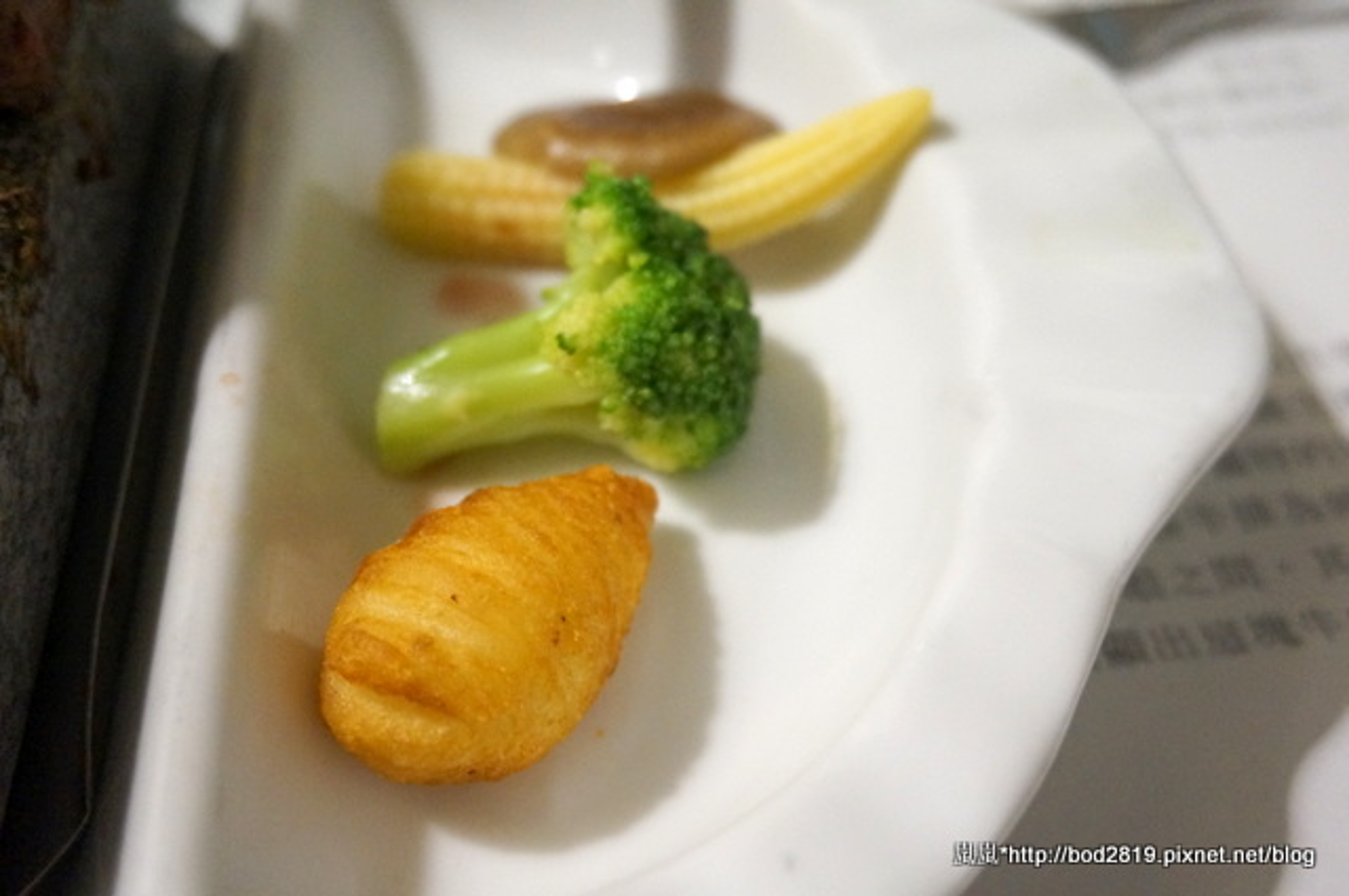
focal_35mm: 38
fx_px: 1403
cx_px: 674
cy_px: 448
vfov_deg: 35.4
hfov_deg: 51.3
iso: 3200
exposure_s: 1/60
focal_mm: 25
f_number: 4.5
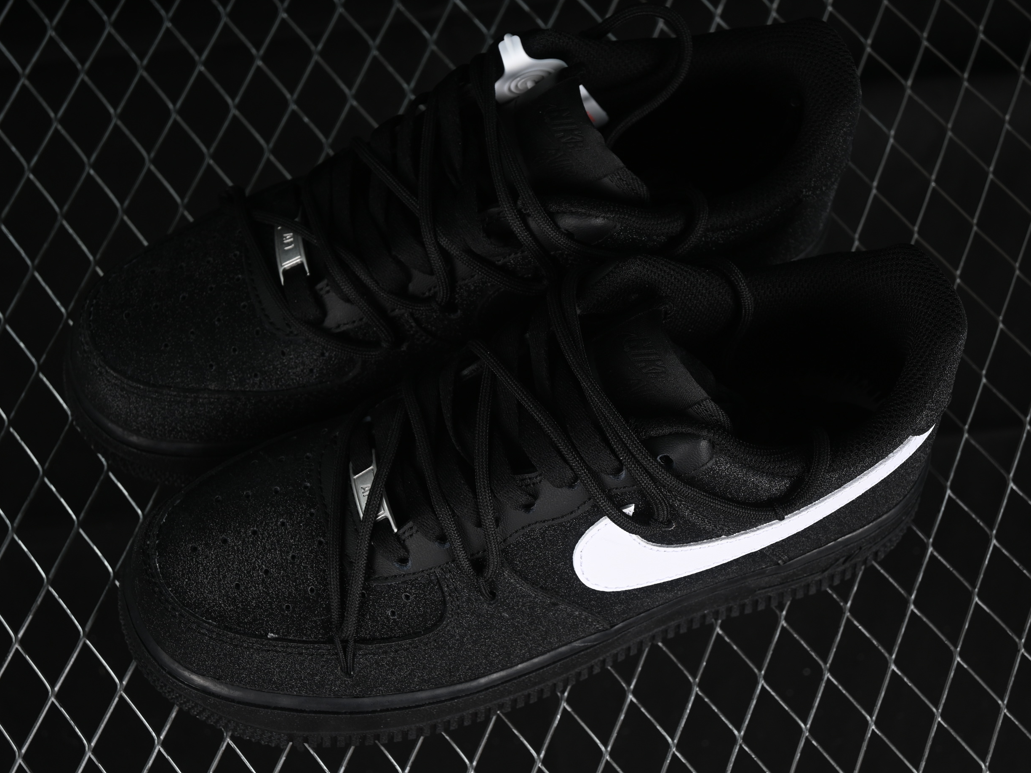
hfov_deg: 23.8
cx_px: 503
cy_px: 388
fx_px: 2442
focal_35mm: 82
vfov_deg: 18.0
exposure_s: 1/40
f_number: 6.3
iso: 160
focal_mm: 50
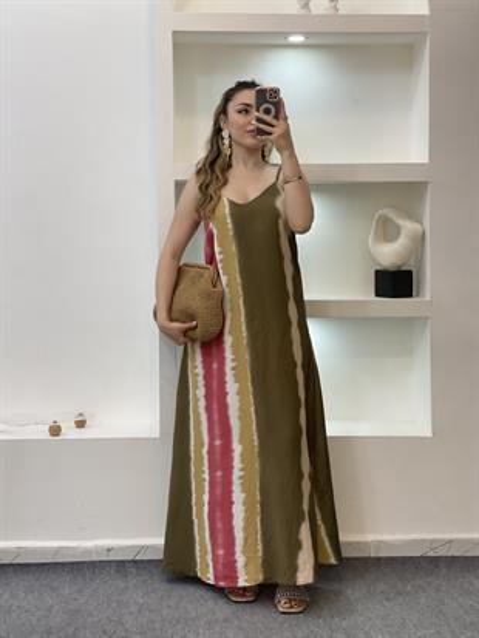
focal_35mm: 52
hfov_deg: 28.0
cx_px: 240
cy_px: 319
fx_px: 959
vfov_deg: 36.8
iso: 100
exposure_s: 1/122
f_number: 2
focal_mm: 6
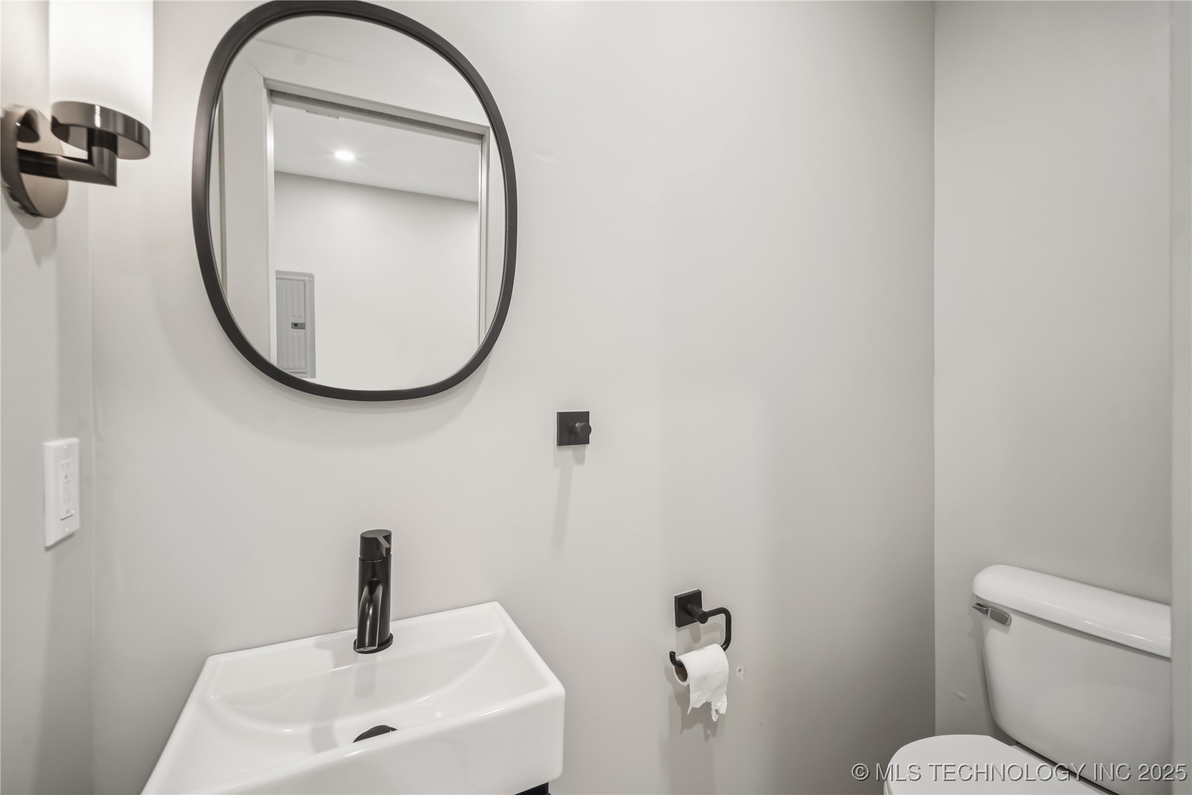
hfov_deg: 104.3
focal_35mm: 14
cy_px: 398
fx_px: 463
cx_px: 596
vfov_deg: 81.2
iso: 640
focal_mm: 14
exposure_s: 1/8
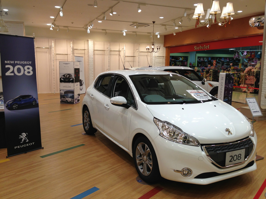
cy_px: 100
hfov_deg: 55.4
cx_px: 133
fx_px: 254
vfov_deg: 42.9
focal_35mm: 33
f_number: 2.4
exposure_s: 1/131
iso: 50
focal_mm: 4.13
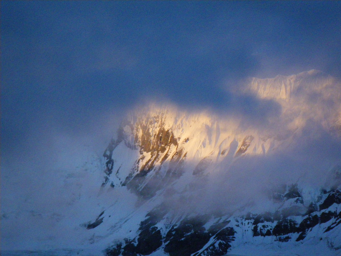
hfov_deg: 14.1
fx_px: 1379
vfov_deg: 10.6
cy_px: 128
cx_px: 170
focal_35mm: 140
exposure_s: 1/200
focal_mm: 25
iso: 800
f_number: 5.5
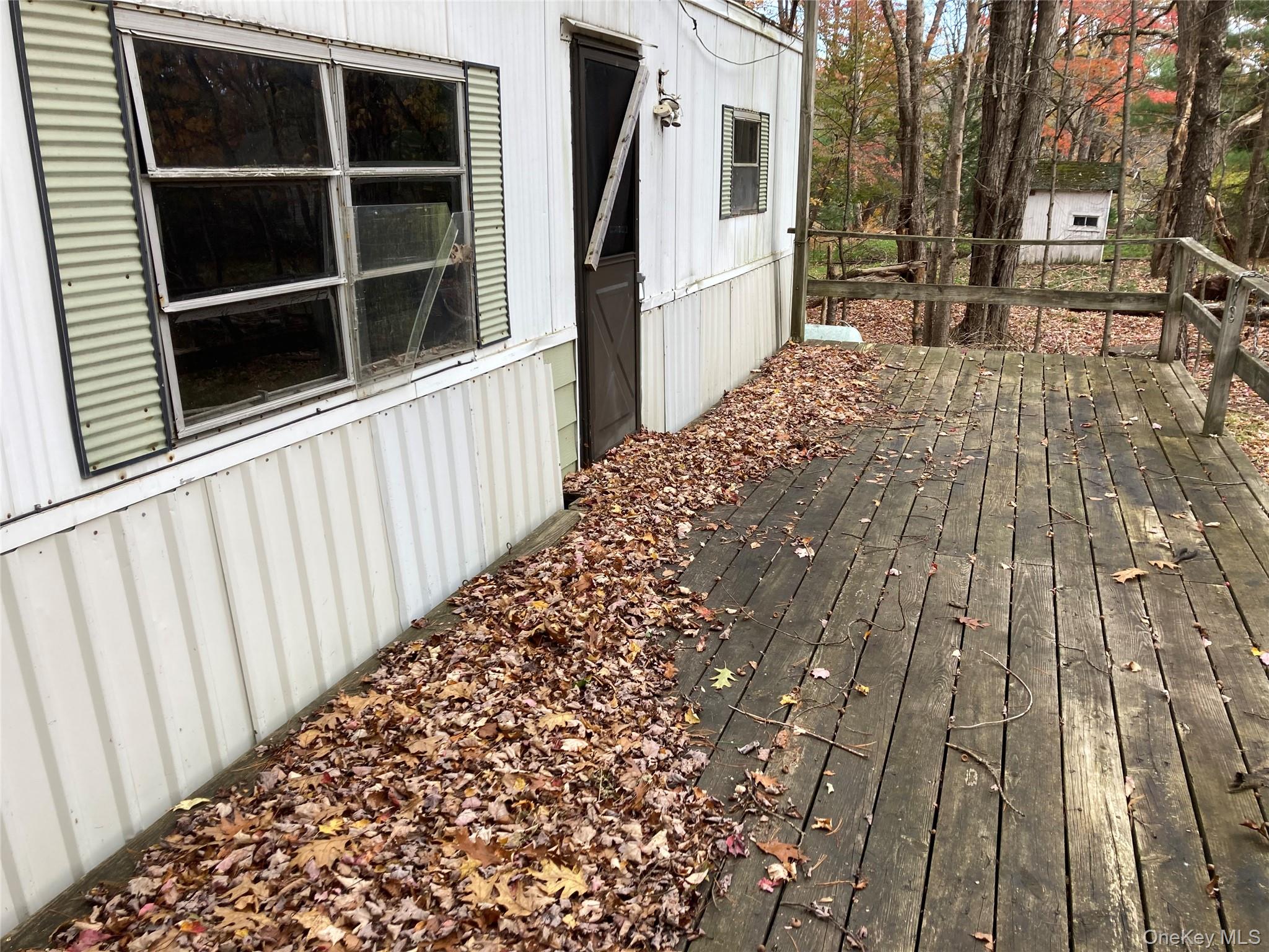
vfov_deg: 49.7
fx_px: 1026
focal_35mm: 28
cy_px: 476
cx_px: 634
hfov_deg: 63.4
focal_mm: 3.99
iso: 20
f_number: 1.8
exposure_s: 1/187
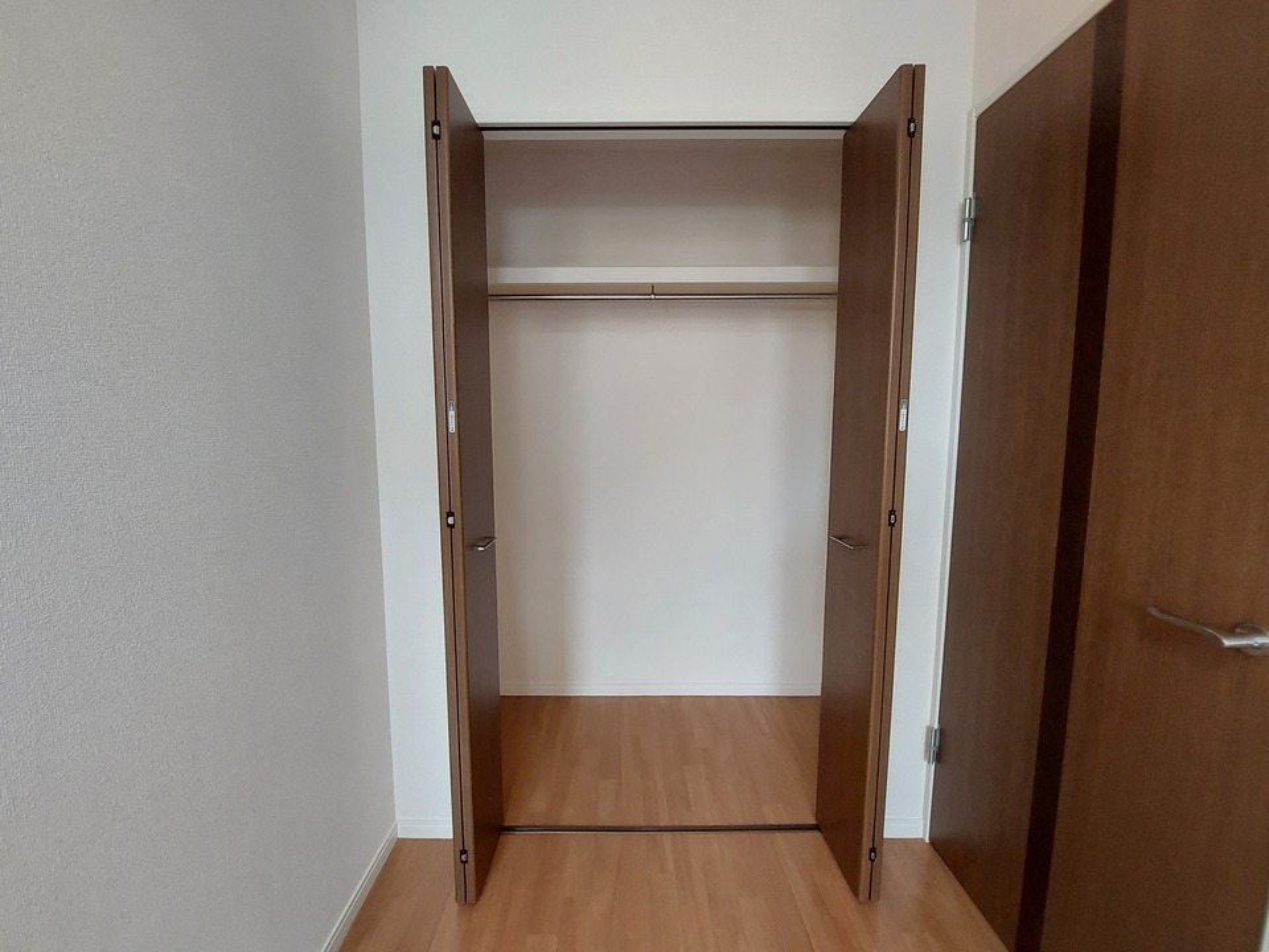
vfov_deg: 89.9
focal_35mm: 13
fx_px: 477
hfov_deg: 106.2
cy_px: 476
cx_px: 634
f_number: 2.2
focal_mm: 1.74
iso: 125
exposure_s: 1/60
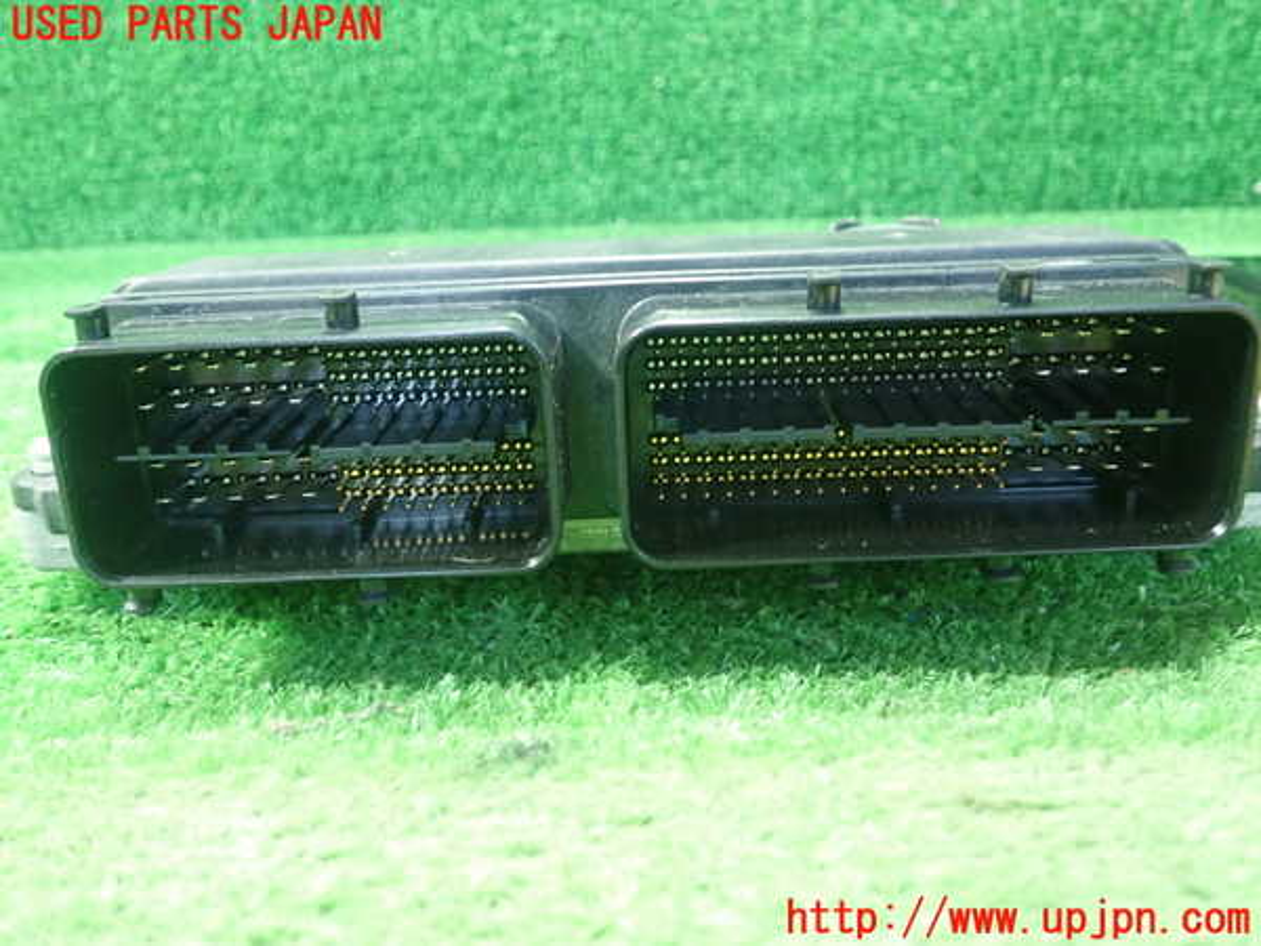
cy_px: 473
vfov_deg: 46.8
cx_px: 630
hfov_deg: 60.0
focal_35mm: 30
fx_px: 1093
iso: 800
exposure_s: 1/40
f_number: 2.3
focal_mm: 5.5
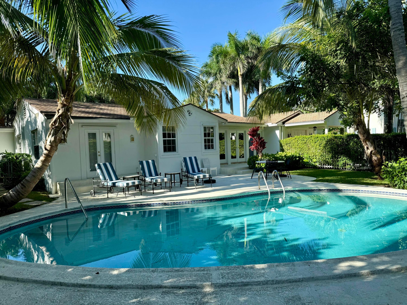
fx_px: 282
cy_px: 152
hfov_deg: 71.6
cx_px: 204
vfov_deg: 56.8
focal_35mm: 24
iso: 80
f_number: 1.78
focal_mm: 6.76
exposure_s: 1/1385
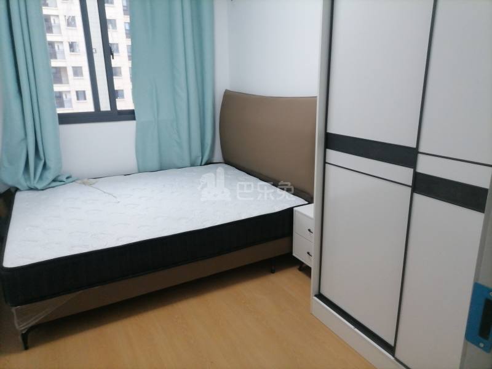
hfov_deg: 67.3
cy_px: 184
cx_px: 246
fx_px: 370
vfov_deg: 53.1
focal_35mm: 26
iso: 250
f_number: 1.8
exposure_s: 1/100
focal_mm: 5.4
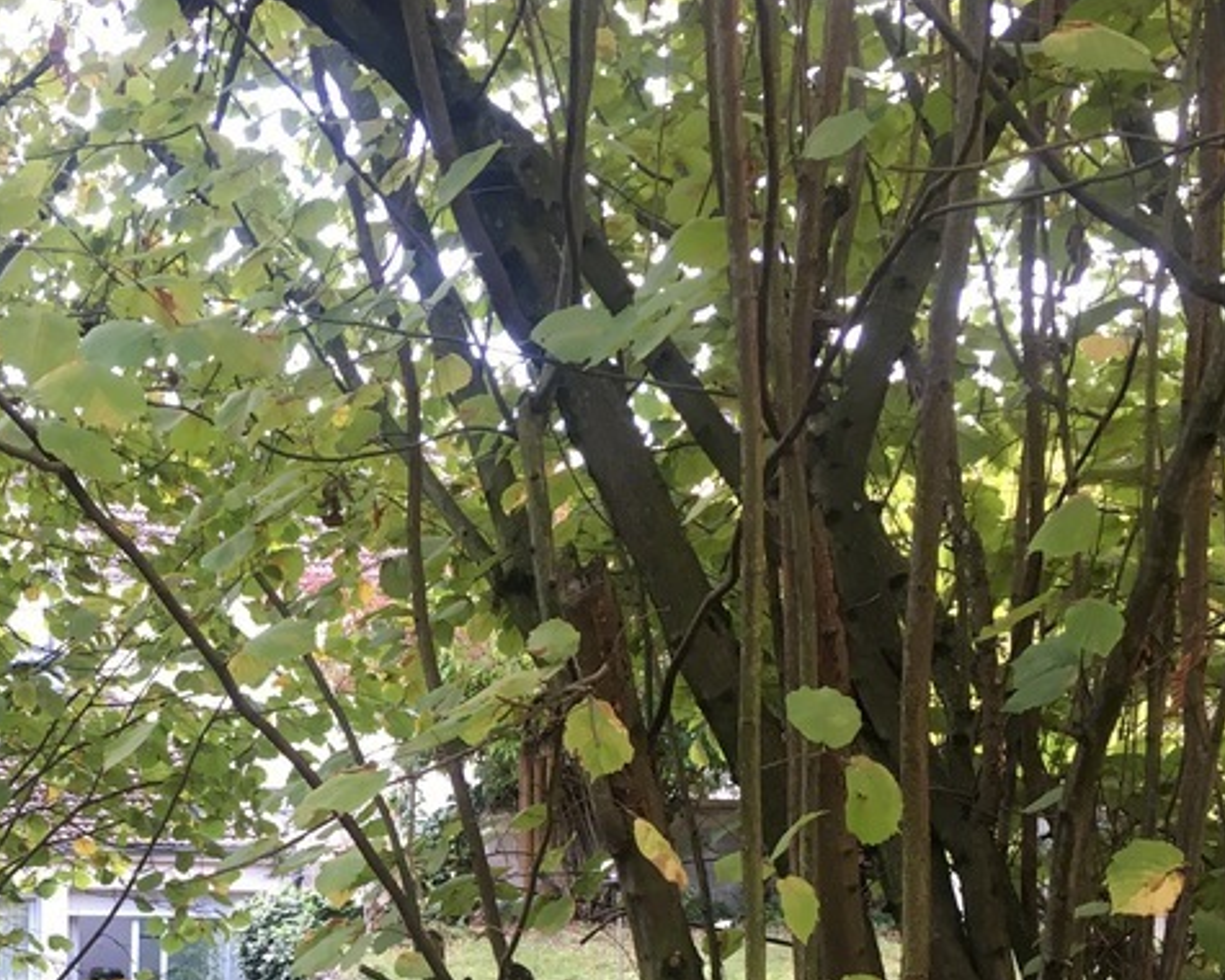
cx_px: 255
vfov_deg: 24.0
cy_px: 944
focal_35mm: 61
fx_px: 2212
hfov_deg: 30.3
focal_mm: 4.15
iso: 32
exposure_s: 1/33
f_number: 2.2
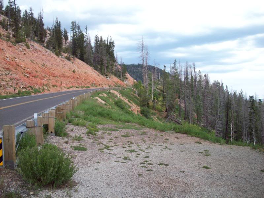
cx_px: 132
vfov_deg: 38.7
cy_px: 99
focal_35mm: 37
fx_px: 282
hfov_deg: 50.1
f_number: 2.8
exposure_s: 1/527
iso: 80
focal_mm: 6.2
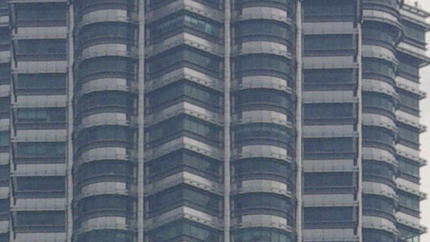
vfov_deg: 2.0
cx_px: -287
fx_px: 6896
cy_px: 956
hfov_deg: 3.6
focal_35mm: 605
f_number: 11
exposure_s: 1/500
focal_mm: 55
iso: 400
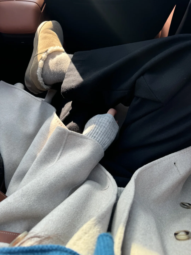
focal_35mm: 24
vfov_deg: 71.6
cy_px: 128
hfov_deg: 56.8
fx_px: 177
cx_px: 96
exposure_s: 1/121
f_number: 1.78
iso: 64
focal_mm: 6.76
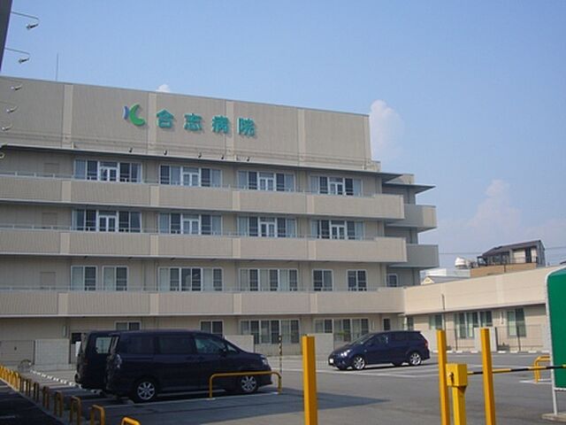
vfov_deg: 34.3
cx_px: 283
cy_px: 212
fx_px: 687
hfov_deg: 44.8
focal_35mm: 42
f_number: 7.1
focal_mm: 6.9
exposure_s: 1/320
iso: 80
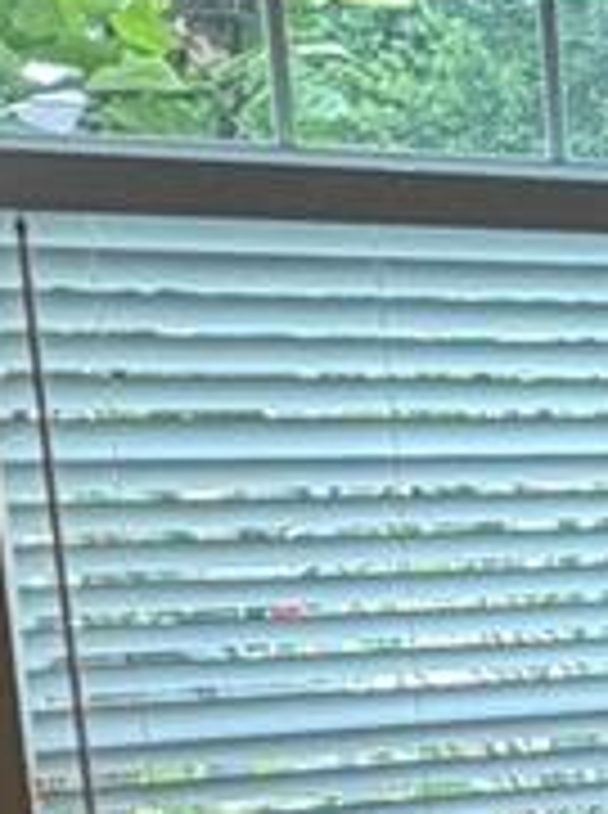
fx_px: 2186
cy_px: 769
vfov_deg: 20.6
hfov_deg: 12.2
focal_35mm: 93
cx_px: 1504
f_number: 2.2
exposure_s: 1/120
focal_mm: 2.22
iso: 200
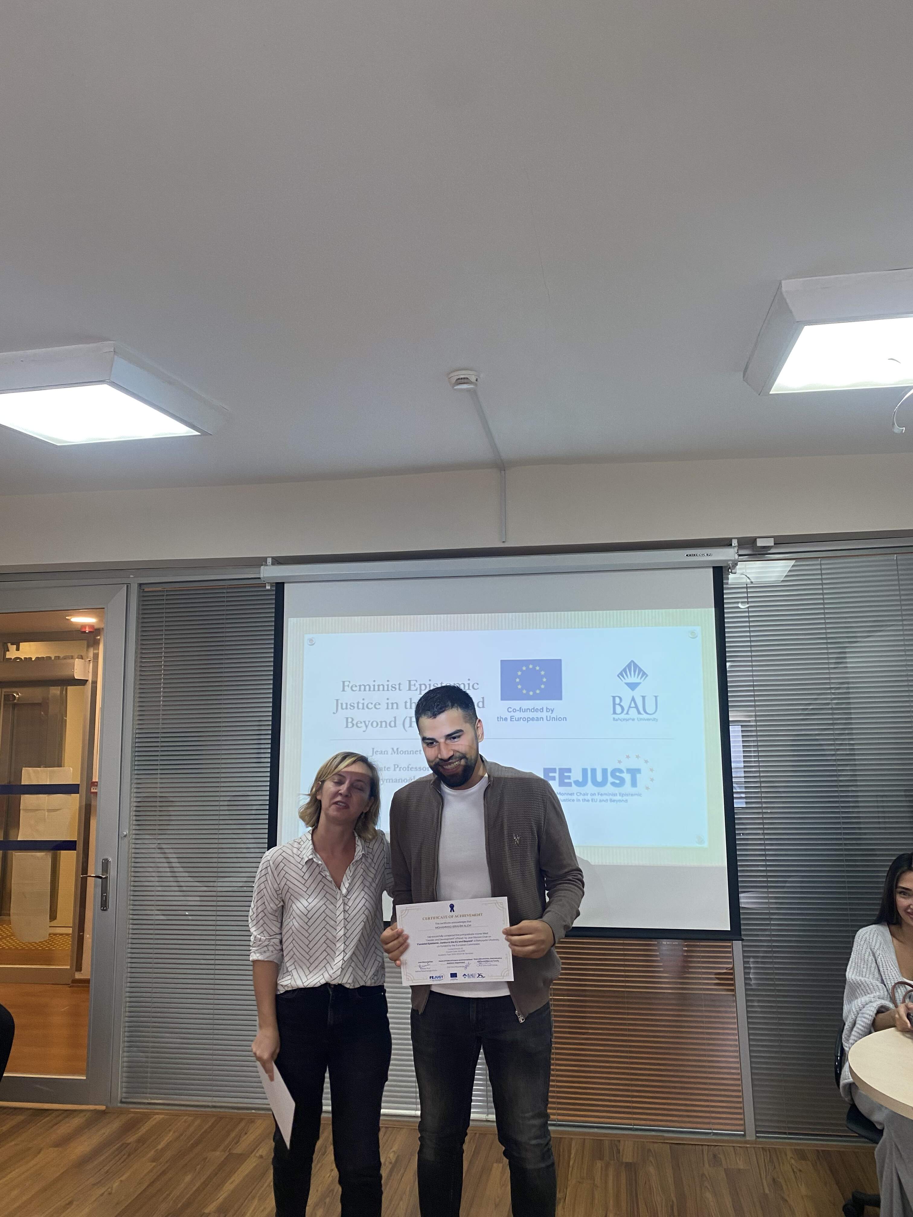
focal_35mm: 26
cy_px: 608
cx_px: 456
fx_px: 914
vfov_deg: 67.3
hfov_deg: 53.1
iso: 80
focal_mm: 4.25
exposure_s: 1/50
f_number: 1.8
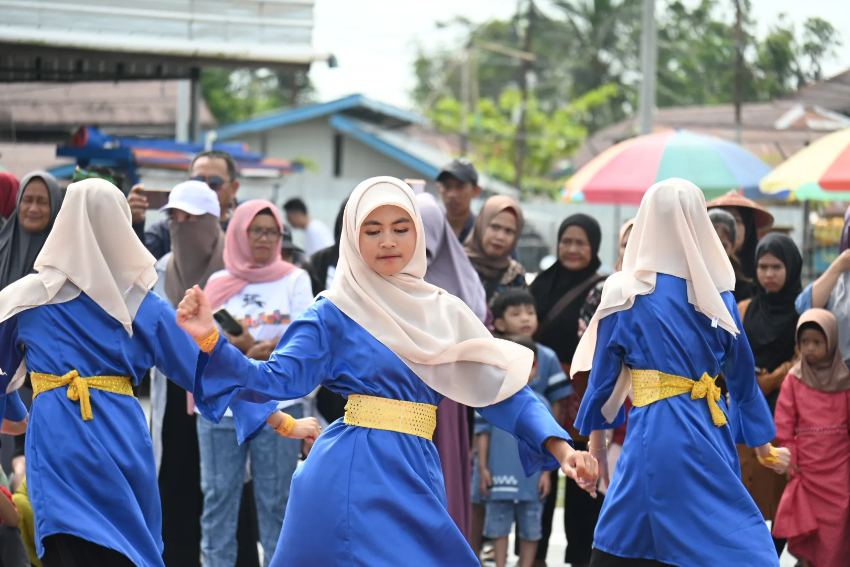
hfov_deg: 9.8
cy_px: 284
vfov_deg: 6.5
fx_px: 4958
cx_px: 425
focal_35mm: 210
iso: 110
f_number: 5.3
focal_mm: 140
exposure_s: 1/250
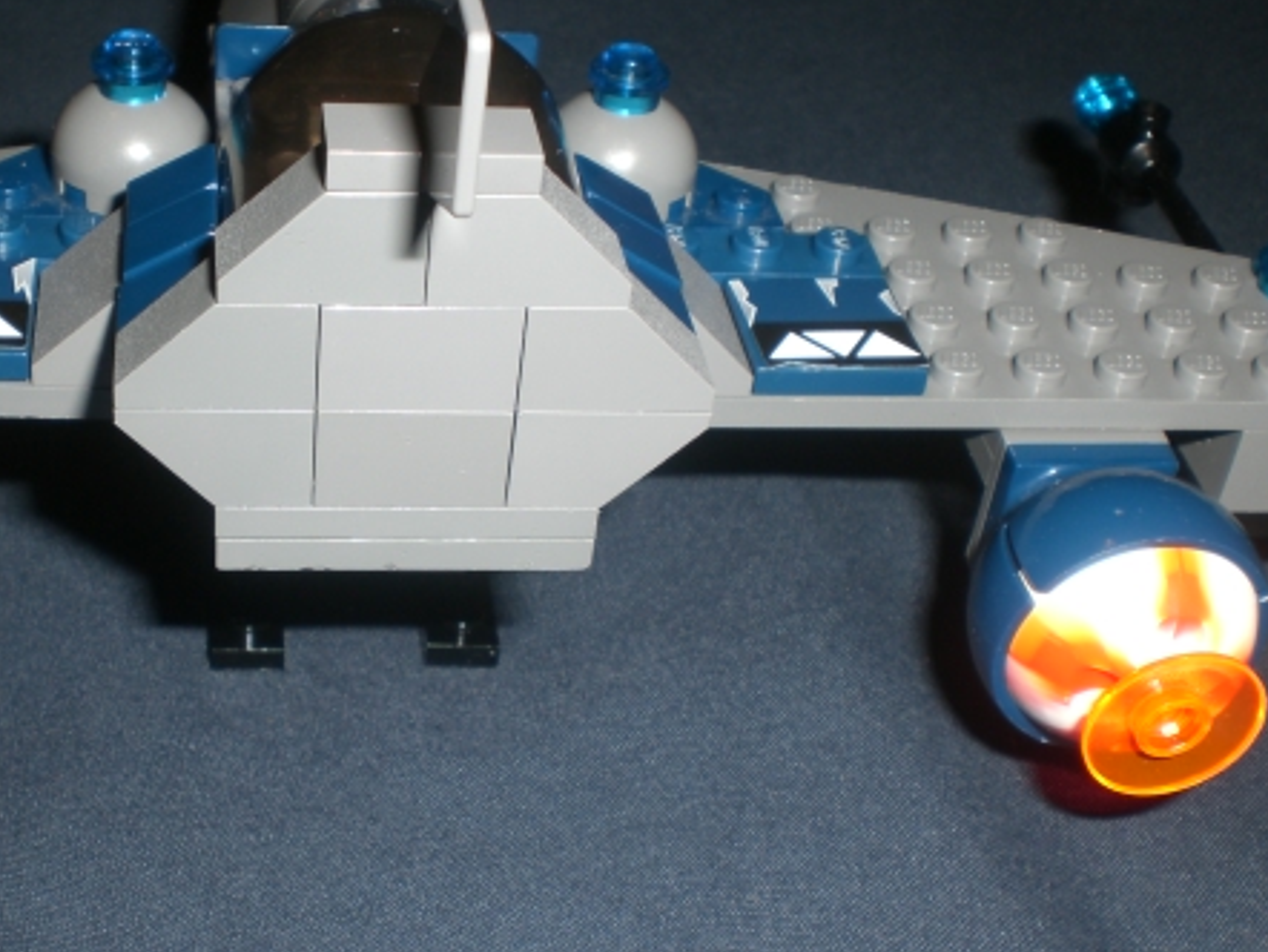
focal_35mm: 55
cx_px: 399
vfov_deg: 26.4
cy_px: 660
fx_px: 2016
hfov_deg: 34.5
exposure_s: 1/60
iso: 50
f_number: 4.4
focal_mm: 6.3
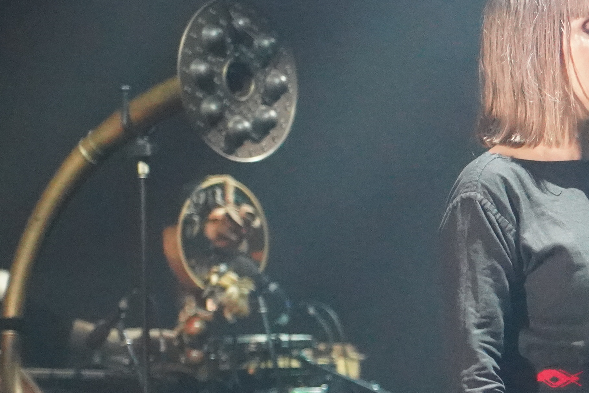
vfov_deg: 3.9
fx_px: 5694
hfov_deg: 5.9
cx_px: 907
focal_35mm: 348
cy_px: 421
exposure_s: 1/100
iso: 12800
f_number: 4
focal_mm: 105
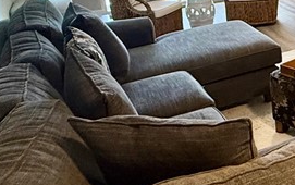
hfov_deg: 28.3
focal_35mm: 56
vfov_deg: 21.8
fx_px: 451
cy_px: -25
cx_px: 403
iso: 400
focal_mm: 2.22
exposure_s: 1/60
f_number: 2.2
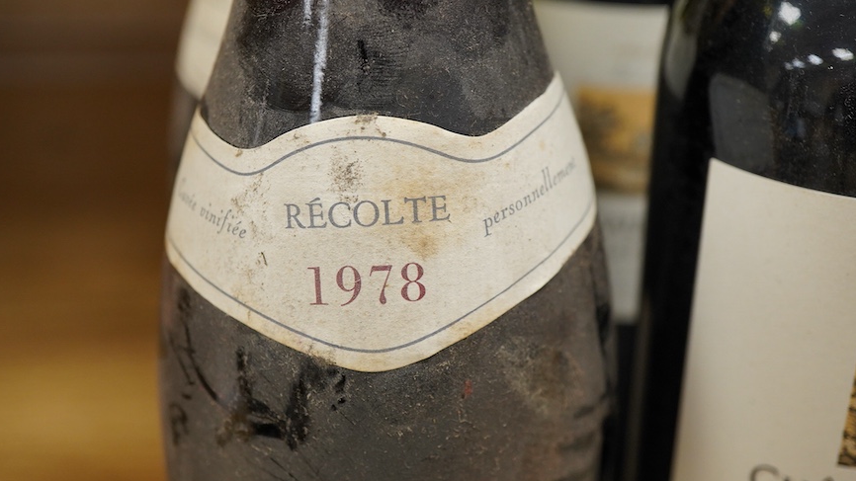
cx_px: 435
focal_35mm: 49
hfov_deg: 42.1
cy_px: 281
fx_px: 1112
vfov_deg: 24.4
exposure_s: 1/125
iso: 1250
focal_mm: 30
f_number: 7.1
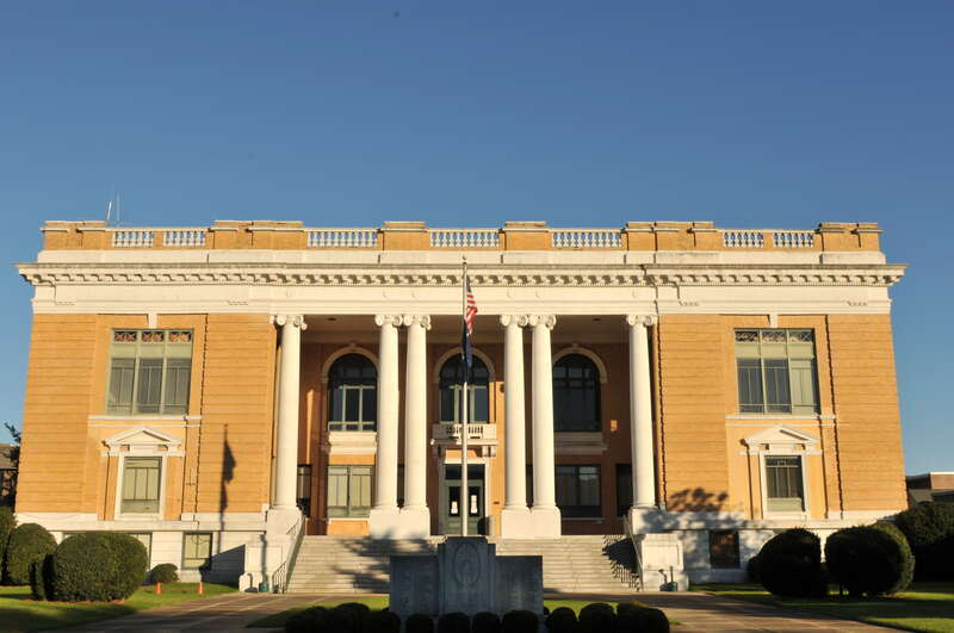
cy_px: 316
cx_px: 477
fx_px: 953
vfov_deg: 36.8
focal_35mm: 36
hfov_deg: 53.2
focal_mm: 24
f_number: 18
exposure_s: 1/80
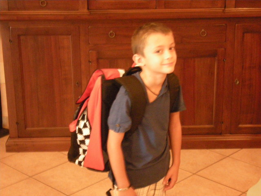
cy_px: 98
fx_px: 588
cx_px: 130
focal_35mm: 78
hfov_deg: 25.0
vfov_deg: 18.9
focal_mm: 13
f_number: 4.8
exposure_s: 1/4.1
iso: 800
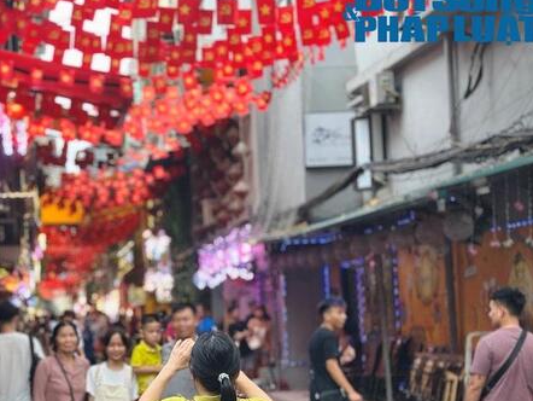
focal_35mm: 89
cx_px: 87
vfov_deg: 16.5
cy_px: 316
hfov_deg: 21.6
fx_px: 1371
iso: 100
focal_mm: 6.86
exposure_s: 1/172
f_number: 1.78
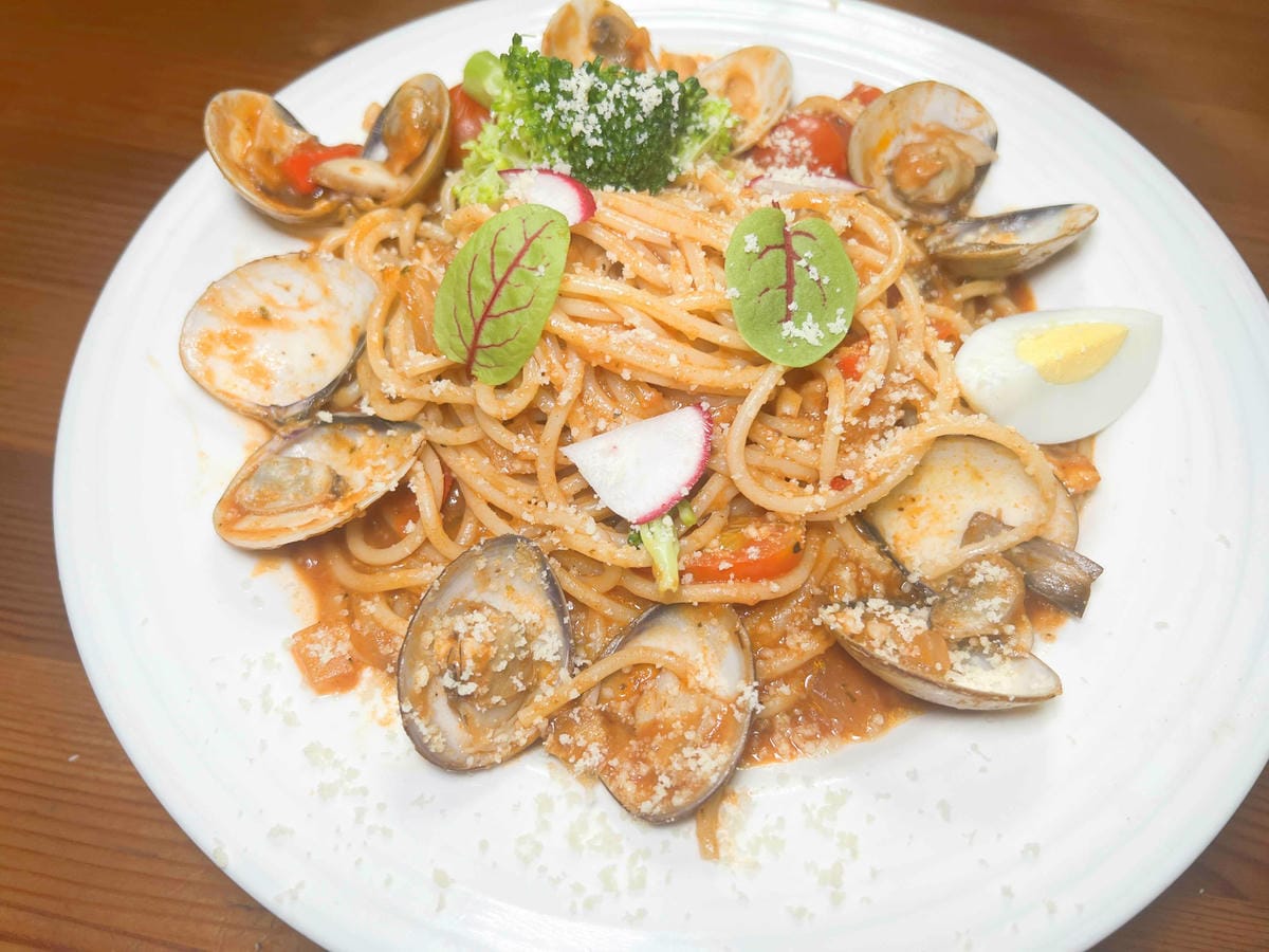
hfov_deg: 67.3
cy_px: 476
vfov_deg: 53.1
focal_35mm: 26
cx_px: 634
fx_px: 953
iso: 40
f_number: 1.5
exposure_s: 1/121
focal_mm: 5.7
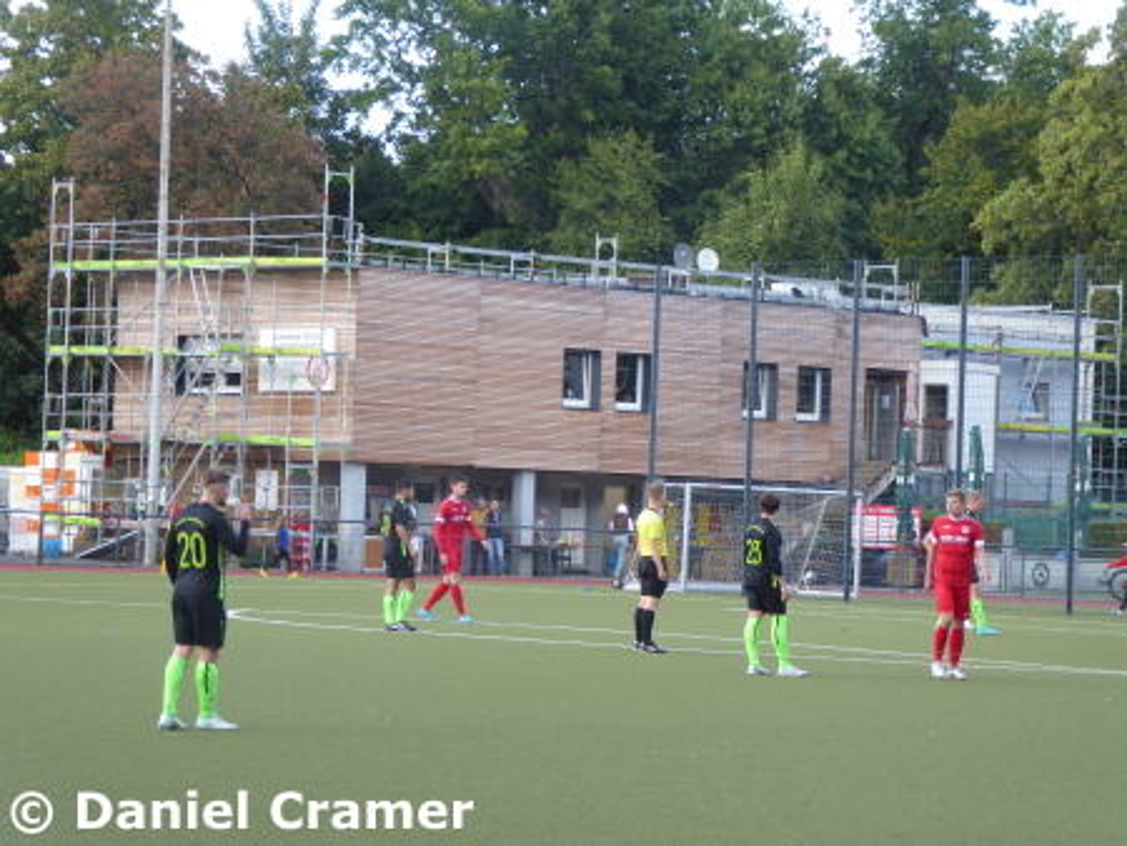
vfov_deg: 12.0
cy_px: 423
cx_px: 564
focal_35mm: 124
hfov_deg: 15.9
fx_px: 4039
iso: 125
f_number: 5.2
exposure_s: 1/60
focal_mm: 22.3
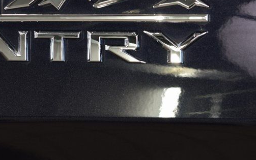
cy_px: 23
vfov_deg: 7.7
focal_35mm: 171
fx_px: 1194
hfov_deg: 12.1
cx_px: 11
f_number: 6.3
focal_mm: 55
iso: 450
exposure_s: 1/15
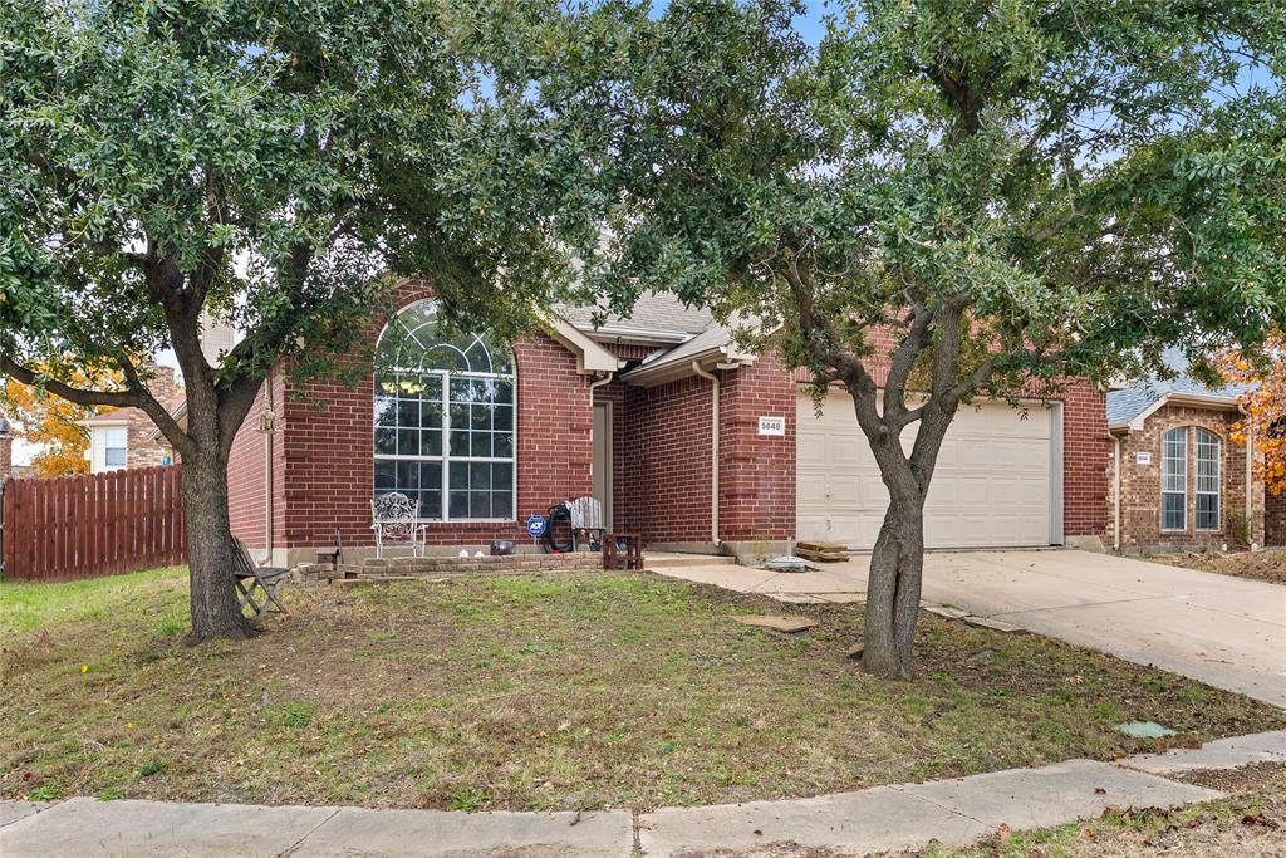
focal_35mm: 29
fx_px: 1036
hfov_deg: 63.7
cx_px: 643
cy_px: 429
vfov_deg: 45.0
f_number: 6.3
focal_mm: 29
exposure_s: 1/60
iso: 640
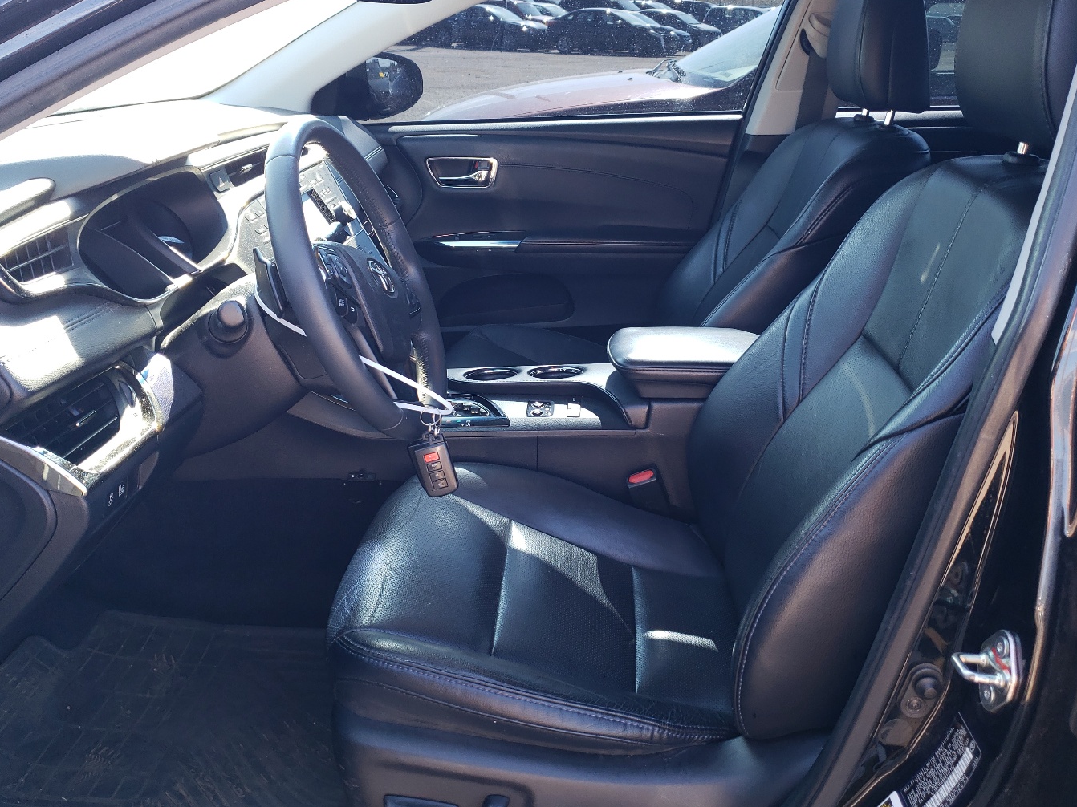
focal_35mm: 31
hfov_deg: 58.3
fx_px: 964
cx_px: 513
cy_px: 399
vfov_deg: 45.4
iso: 50
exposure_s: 1/118
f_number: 1.5
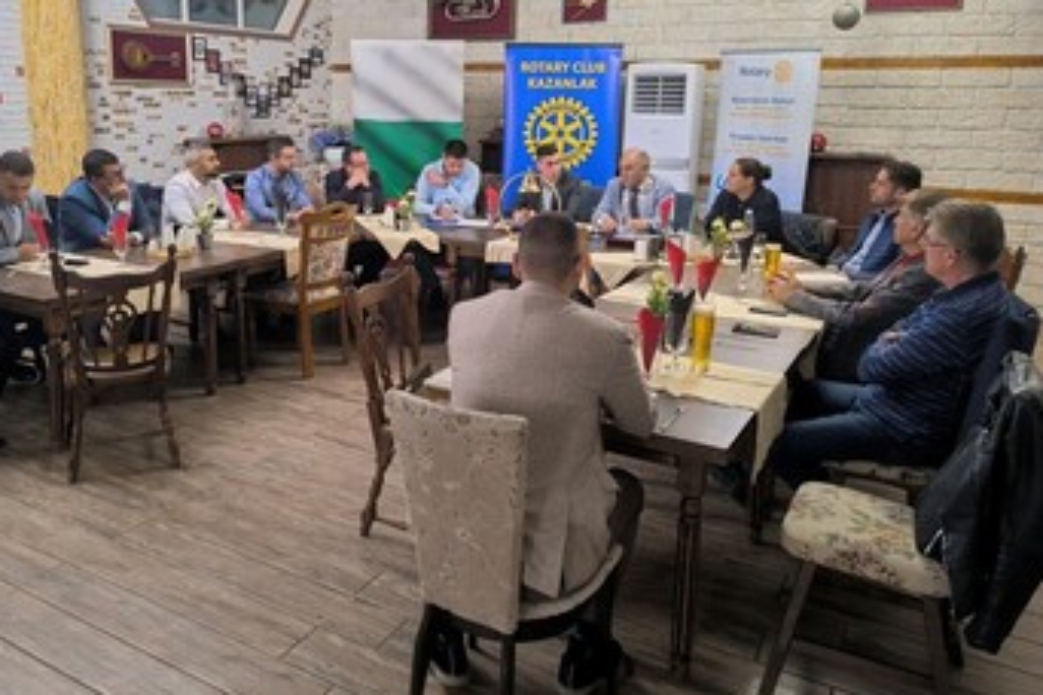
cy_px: 262
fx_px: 811
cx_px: 436
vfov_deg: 46.0
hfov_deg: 65.1
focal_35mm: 28
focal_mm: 6.14
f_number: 1.65
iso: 200
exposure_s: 1/25
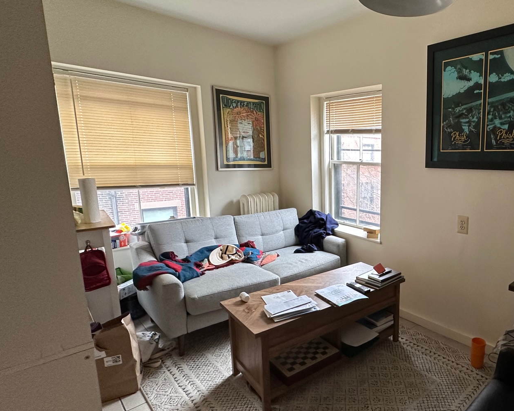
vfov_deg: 63.1
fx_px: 335
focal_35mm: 22
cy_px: 212
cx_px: 386
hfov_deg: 70.0
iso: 250
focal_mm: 2.22
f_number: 2.2
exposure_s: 1/60
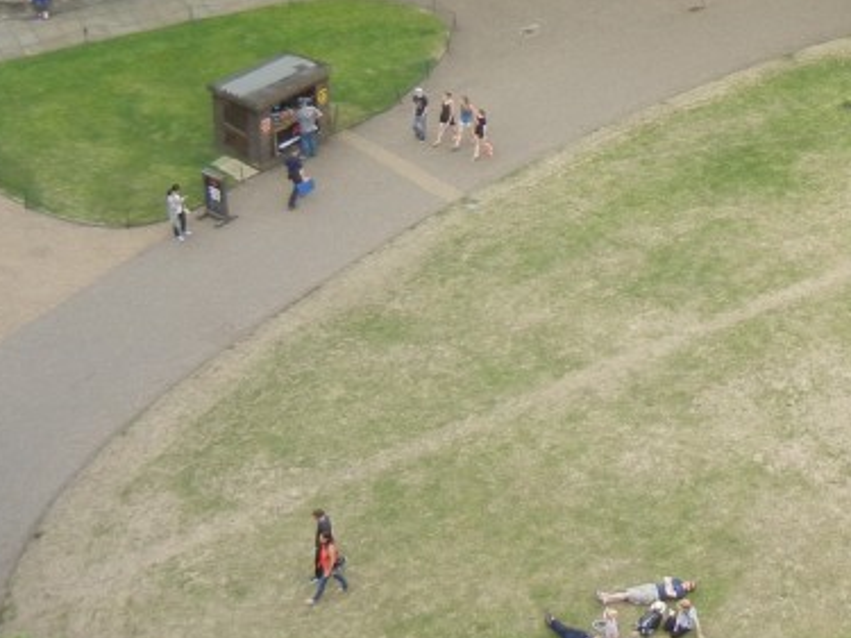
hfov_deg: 22.2
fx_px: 2015
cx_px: 1001
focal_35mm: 82
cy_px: -186
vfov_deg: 17.0
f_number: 3.5
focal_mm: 5.4
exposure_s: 1/446
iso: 160
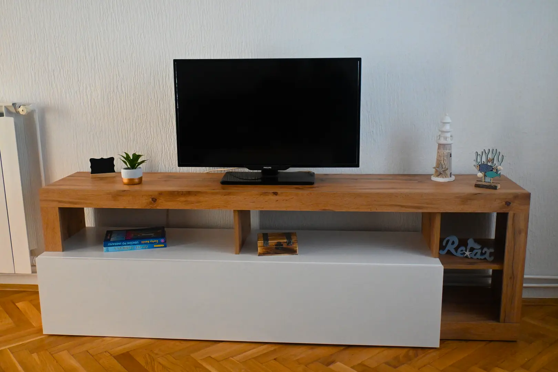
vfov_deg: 36.9
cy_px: 186
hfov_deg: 53.1
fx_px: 558
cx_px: 279
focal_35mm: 36
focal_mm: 24
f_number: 4.2
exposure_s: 1/60
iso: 4500
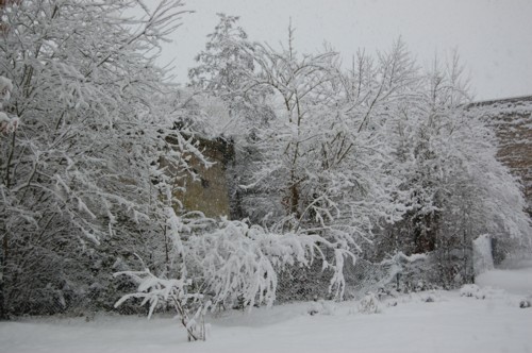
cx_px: 266
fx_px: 775
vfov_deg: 25.7
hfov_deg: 37.9
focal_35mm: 52
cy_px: 176
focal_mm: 35
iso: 220
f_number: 5.6
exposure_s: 1/125
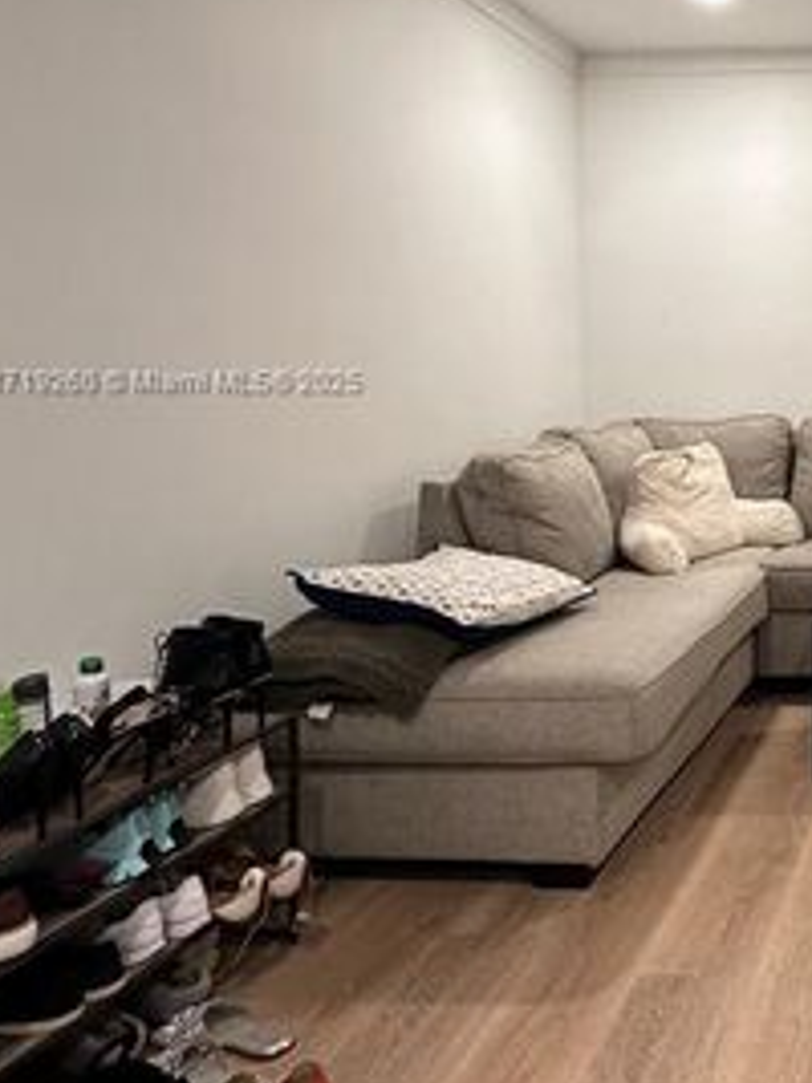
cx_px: 962
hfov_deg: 33.5
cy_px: 383
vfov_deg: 51.9
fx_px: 1096
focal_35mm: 35
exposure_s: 1/60
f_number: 2.2
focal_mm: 2.22
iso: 200
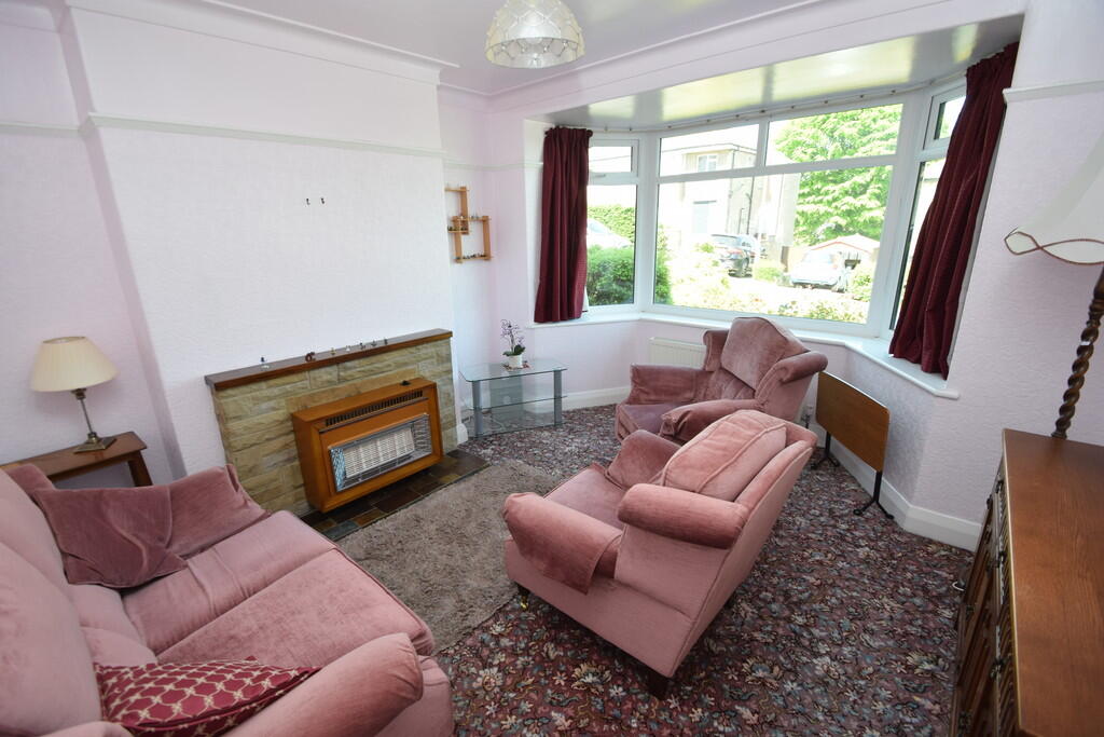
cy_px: 368
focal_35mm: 15
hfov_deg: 100.4
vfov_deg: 77.3
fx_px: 460
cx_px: 552
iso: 400
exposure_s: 1/100
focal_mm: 10
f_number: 5
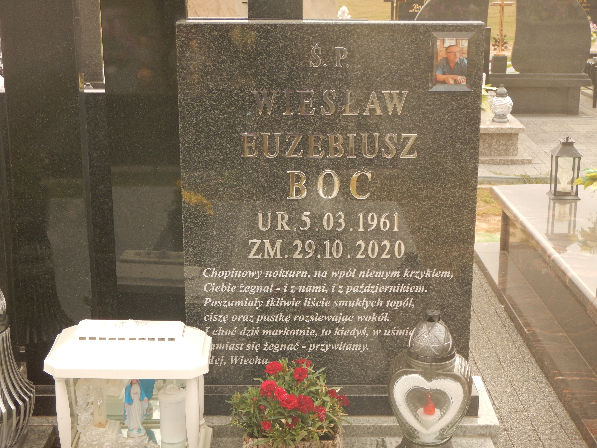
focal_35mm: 56
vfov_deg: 26.1
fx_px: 966
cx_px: 298
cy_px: 224
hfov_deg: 34.3
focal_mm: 10.1
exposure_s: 1/160
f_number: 4.4
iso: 125
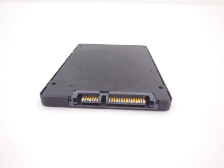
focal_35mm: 25
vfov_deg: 54.9
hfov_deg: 69.4
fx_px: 162
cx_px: 112
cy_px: 84
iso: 125
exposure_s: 1/30
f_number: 3.1
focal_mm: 4.5
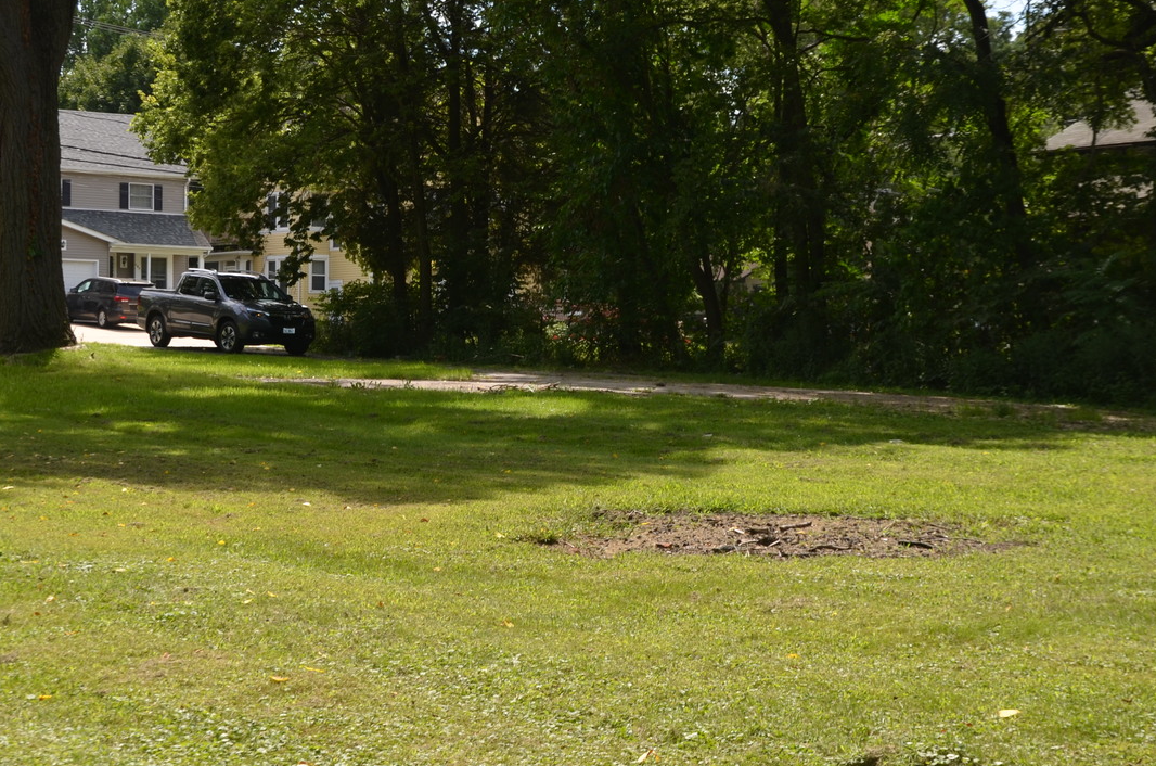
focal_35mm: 78
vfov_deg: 17.4
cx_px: 502
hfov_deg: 26.0
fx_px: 2499
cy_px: 379
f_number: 7.1
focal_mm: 34
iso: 100
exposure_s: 1/250
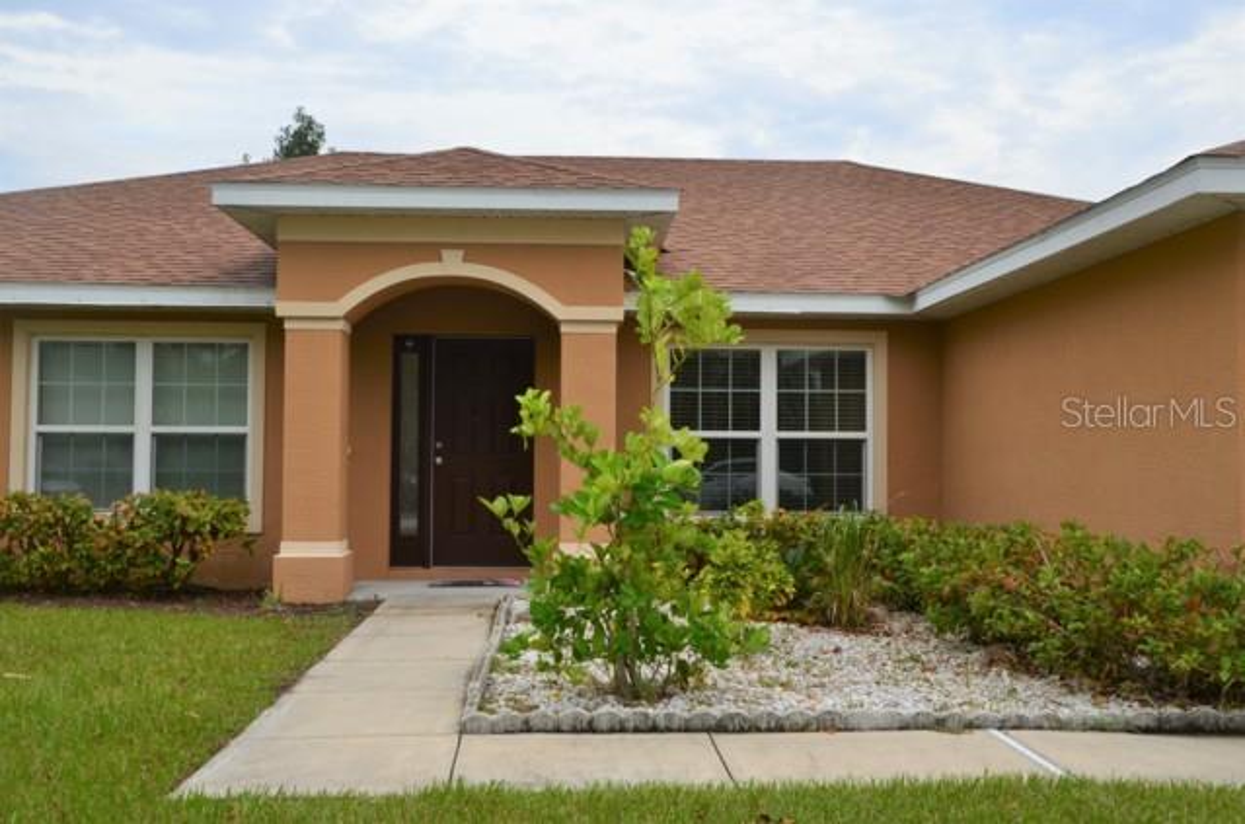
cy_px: 412
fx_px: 1346
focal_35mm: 39
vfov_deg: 34.1
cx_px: 622
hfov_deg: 49.6
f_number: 11
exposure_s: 1/100
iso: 200
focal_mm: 26
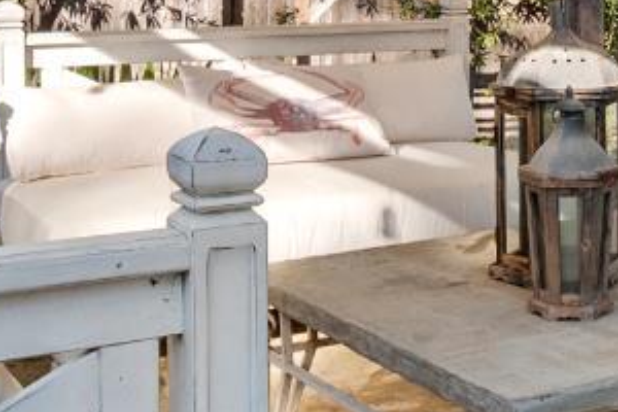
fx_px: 1287
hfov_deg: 26.1
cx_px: 560
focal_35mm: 75
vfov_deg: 16.8
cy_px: -167
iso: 200
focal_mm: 10
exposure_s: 1/40
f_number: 8
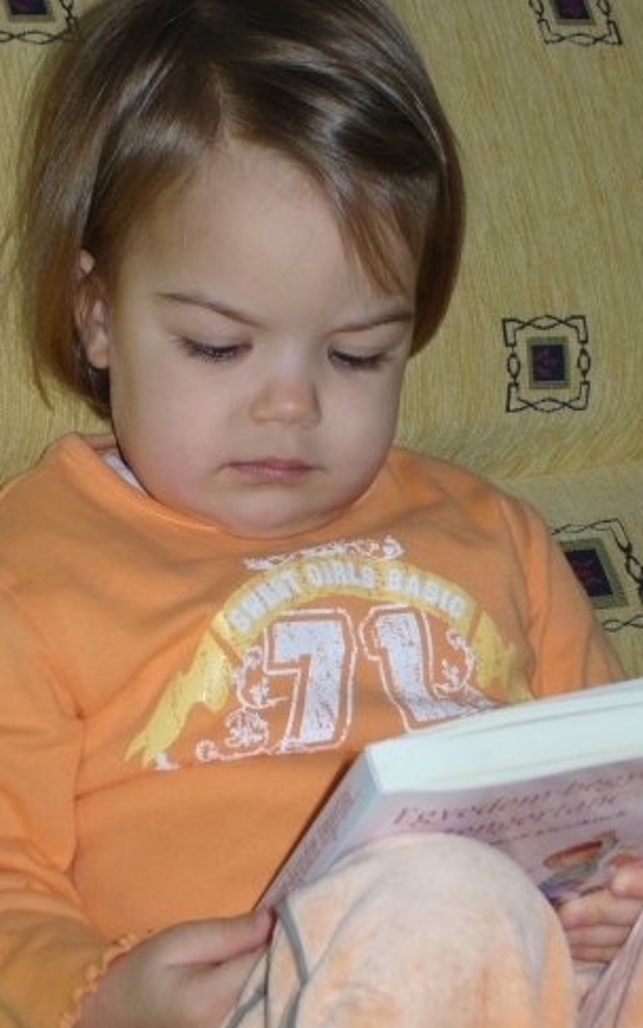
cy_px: 473
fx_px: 3419
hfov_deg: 10.7
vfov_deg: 17.1
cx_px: 300
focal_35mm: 122
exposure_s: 1/60
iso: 150
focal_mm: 17.4
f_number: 5
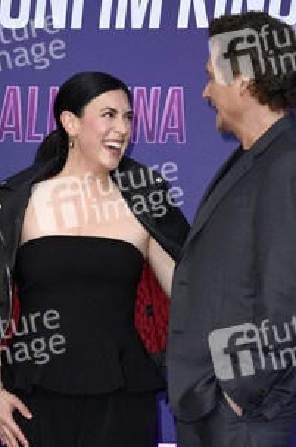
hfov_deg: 9.2
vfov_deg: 13.9
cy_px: 271
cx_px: 150
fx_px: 1831
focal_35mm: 148
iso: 500
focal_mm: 112
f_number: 5.6
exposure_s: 1/250
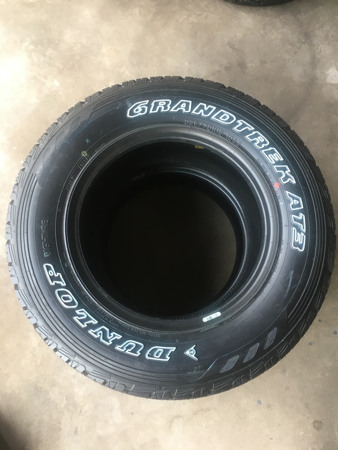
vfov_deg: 61.6
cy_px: 225
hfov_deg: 48.3
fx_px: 377
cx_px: 169
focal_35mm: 29
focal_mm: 4.15
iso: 64
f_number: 2.2
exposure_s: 1/33
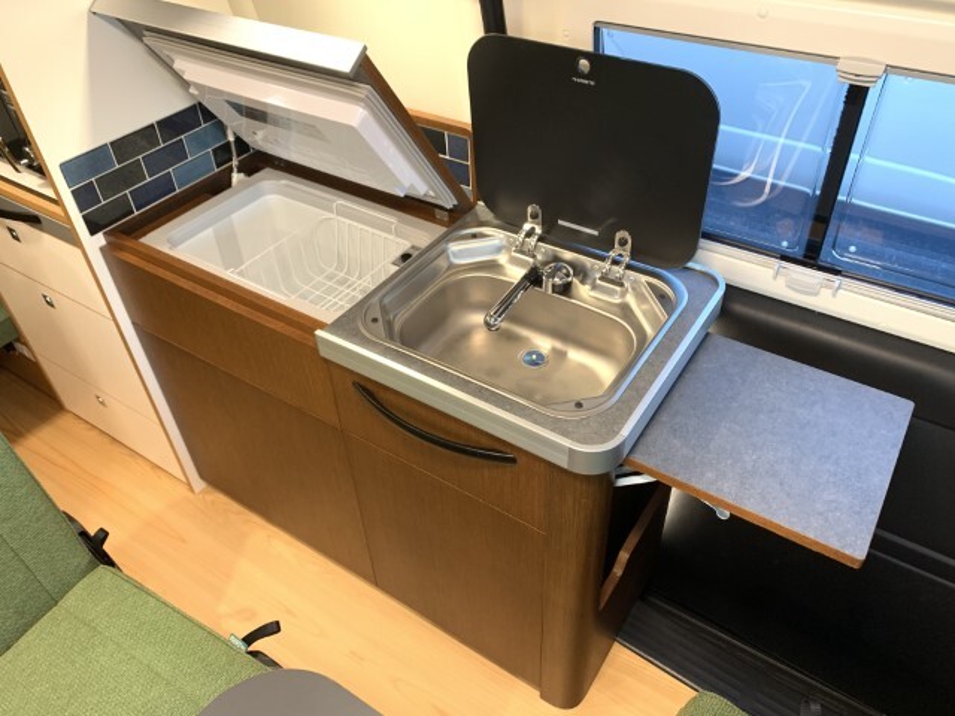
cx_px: 478
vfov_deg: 53.1
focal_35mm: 26
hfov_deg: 67.3
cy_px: 358
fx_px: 717
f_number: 1.8
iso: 400
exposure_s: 1/42
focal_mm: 4.25
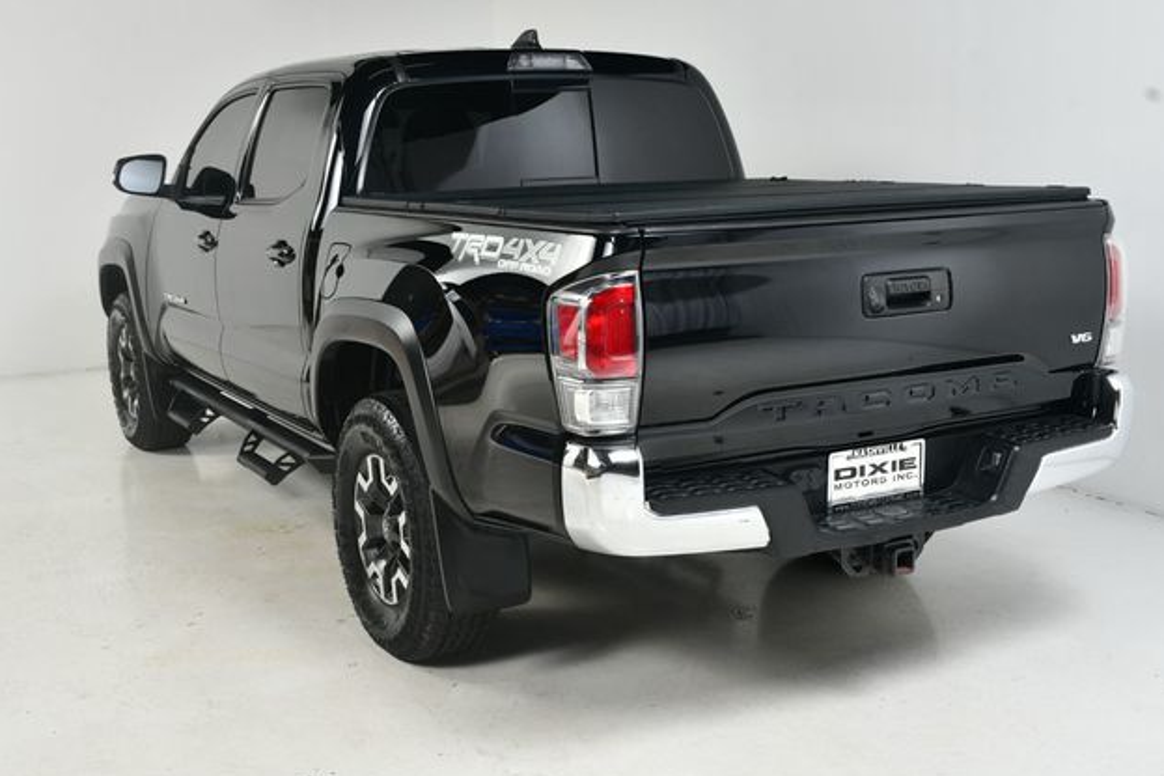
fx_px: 1326
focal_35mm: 41
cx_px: 593
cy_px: 390
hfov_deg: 47.4
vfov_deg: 32.6
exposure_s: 1/160
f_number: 10
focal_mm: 27
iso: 100
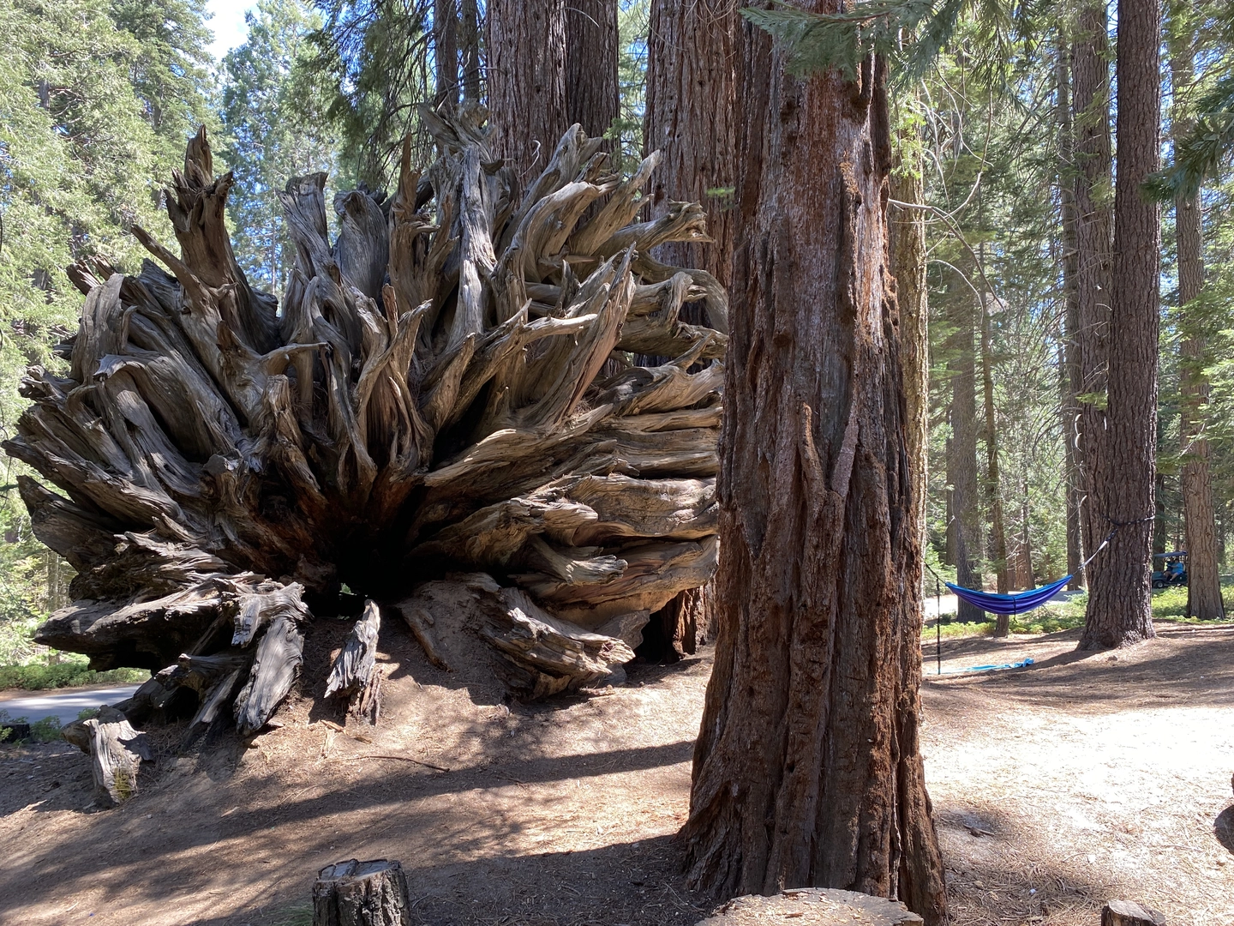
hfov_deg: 67.3
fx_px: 927
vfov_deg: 53.1
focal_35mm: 26
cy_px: 463
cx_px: 617
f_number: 1.8
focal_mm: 4.25
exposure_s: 1/122
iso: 40
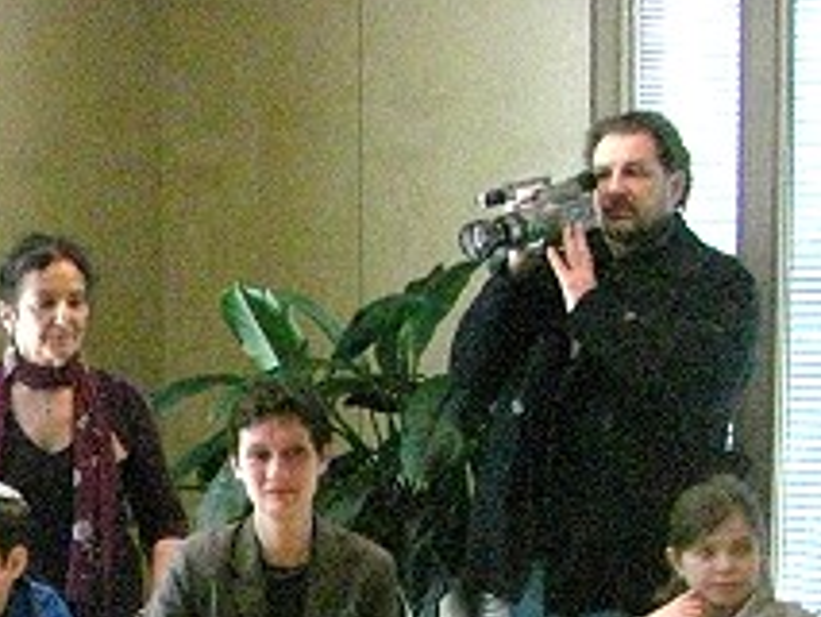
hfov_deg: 17.0
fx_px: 2539
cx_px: -320
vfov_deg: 13.3
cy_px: 829
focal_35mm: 107
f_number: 3.4
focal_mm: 6.3
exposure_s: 1/160
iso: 800
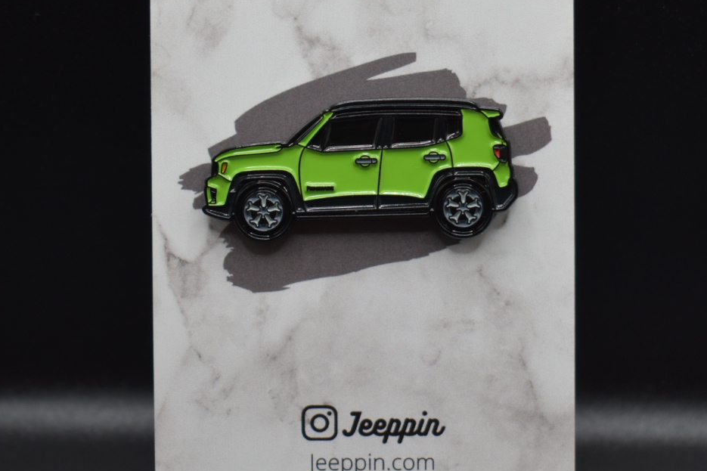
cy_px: 134
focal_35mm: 104
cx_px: 387
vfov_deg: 13.1
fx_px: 2042
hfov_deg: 19.6
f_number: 4.8
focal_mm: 40
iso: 280
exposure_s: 1/125
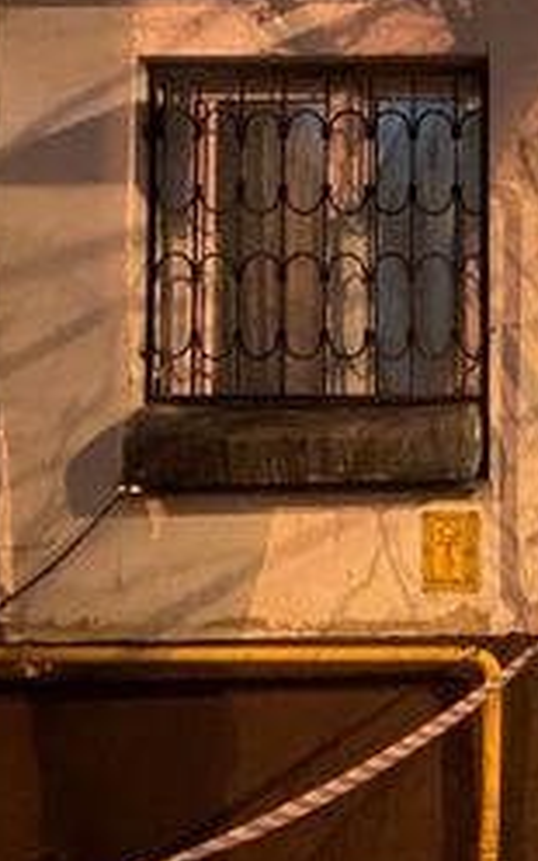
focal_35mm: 71
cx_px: 955
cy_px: 458
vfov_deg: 29.0
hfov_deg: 15.8
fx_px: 1666
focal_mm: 4.25
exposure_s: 1/8
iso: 800
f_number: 1.8
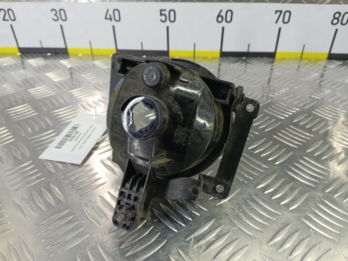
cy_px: 130
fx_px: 231
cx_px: 174
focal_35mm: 23
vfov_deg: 58.9
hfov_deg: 73.9
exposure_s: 1/50
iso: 134
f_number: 1.6
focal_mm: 4.11
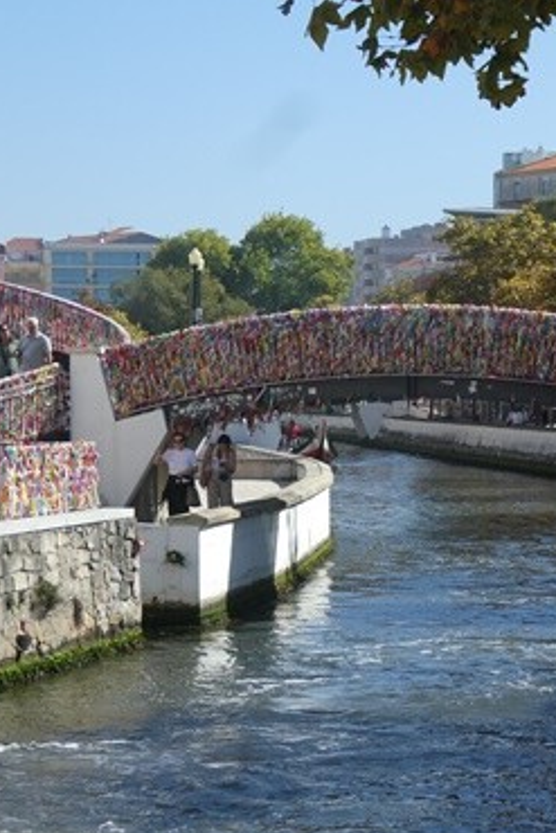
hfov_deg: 12.4
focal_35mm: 111
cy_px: 420
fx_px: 2569
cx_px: 279
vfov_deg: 18.4
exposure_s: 1/400
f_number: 4.7
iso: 80
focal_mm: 14.1
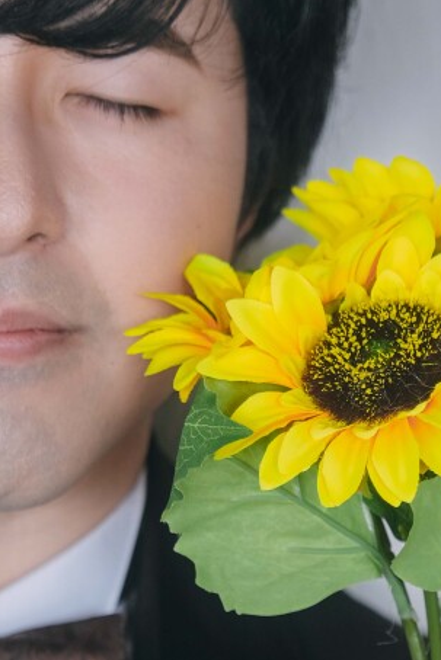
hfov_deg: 7.1
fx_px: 3543
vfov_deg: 10.6
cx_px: 440
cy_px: 542
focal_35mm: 193
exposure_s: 1/125
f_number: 2.8
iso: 400
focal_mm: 48.5
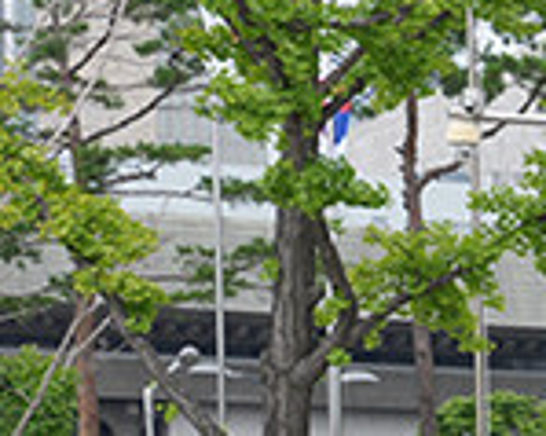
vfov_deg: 8.4
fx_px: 2923
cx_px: 1719
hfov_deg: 8.6
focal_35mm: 181
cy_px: 619
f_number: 7.1
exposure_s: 1/200
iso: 200
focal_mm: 30
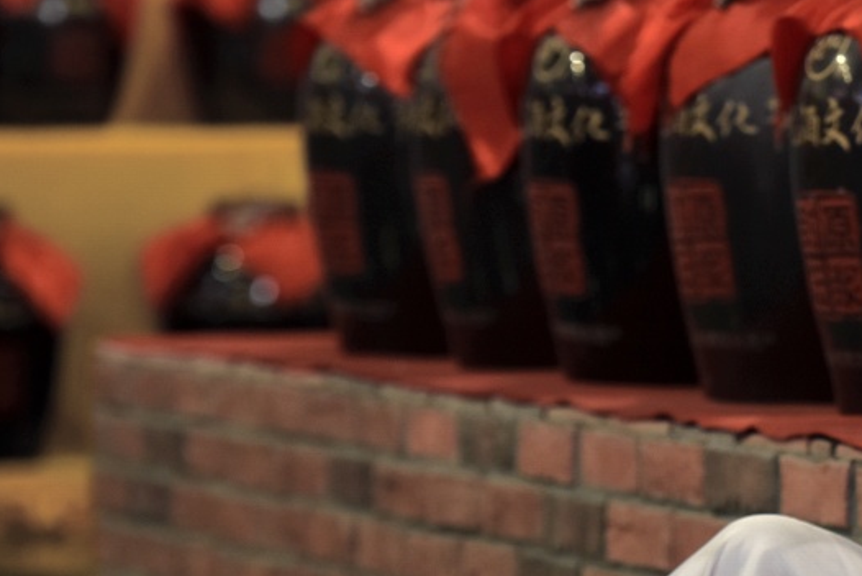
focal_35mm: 278
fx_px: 6658
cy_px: 523
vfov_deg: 4.9
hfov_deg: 7.4
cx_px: 898
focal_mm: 122
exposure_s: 1/160
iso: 400
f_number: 3.2
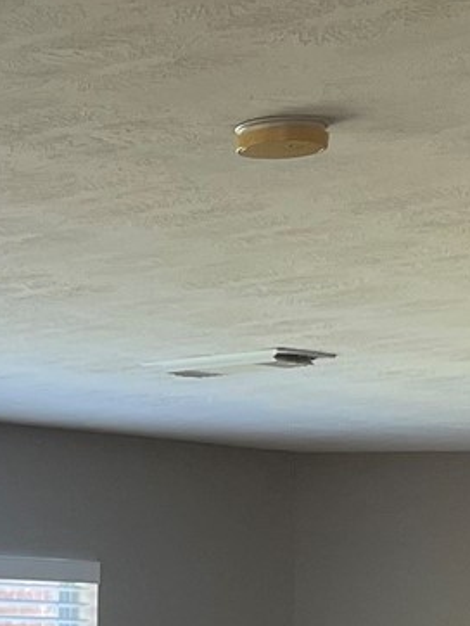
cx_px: -408
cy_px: 725
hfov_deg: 9.6
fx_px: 2658
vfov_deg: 13.1
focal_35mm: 147
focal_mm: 4.2
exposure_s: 1/121
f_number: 1.6
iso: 100
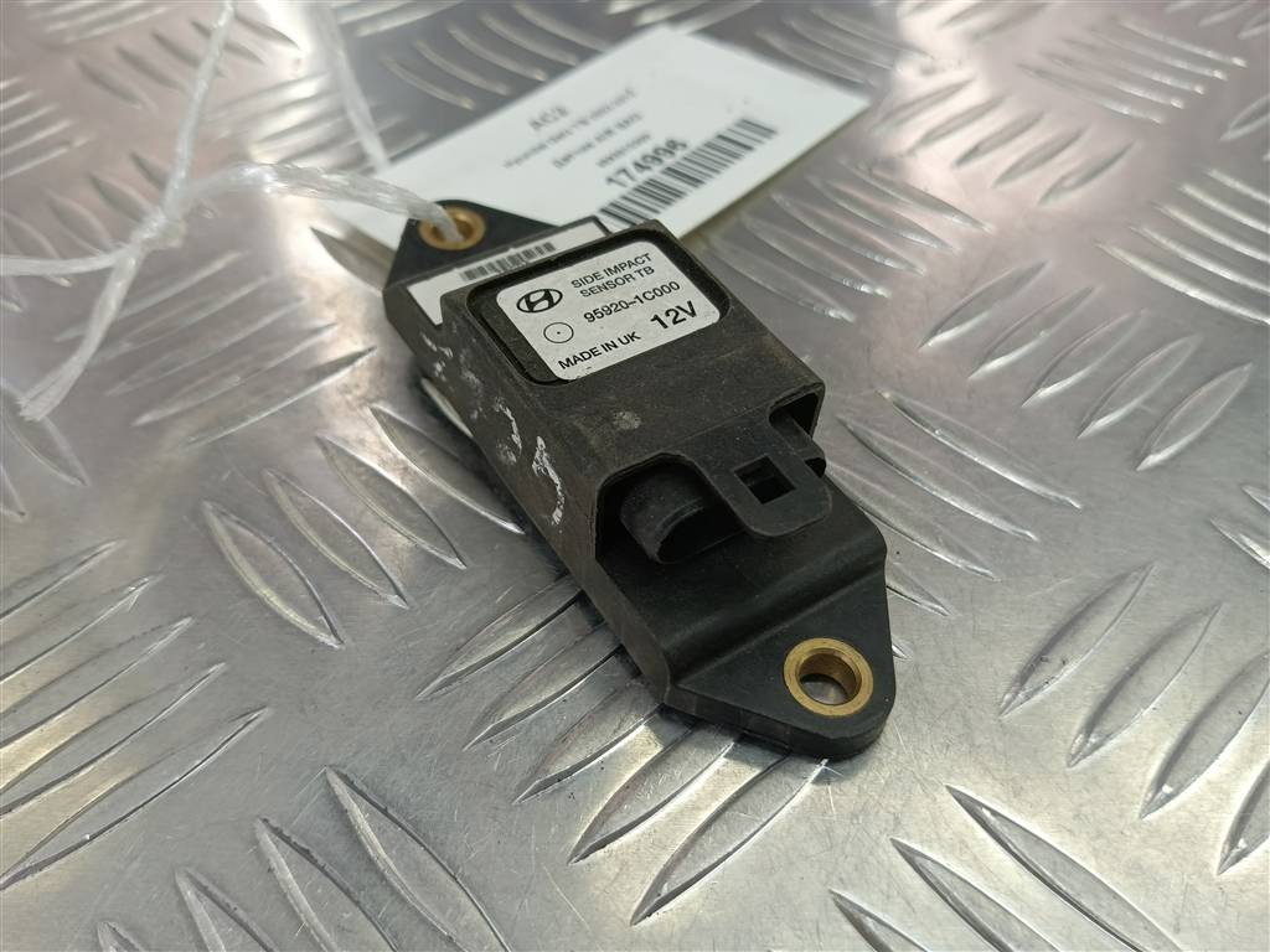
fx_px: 991
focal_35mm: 27
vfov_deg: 51.4
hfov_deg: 65.3
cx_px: 635
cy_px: 476
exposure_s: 1/50
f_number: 1.6
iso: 92
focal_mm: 4.11
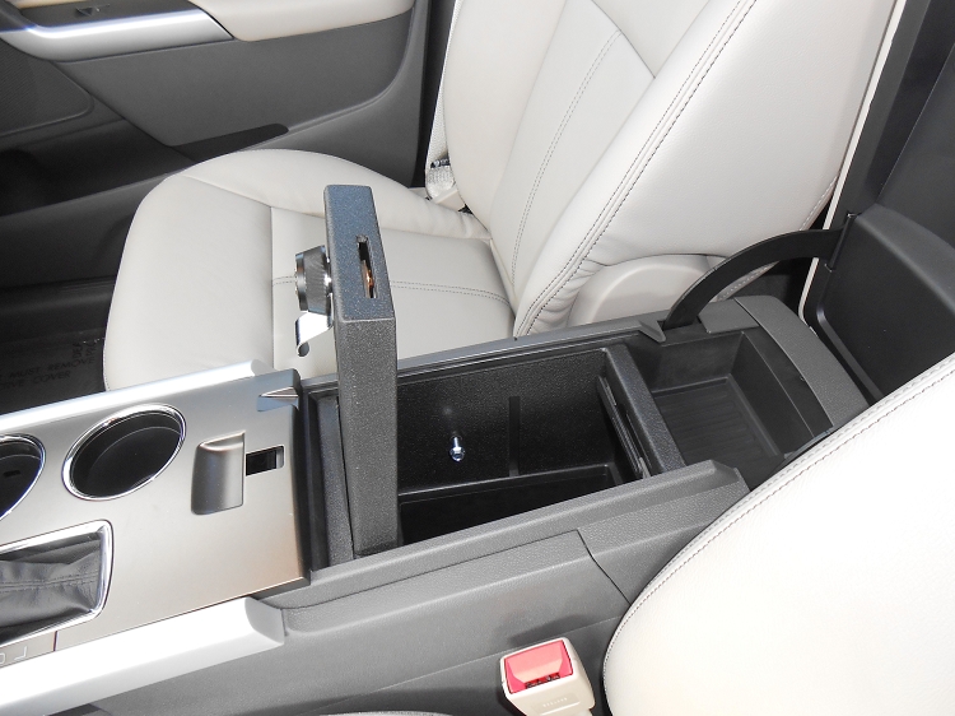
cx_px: 478
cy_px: 358
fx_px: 717
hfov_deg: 67.3
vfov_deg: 53.0
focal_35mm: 26
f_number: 3.5
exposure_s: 1/30
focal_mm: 4.6
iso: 200
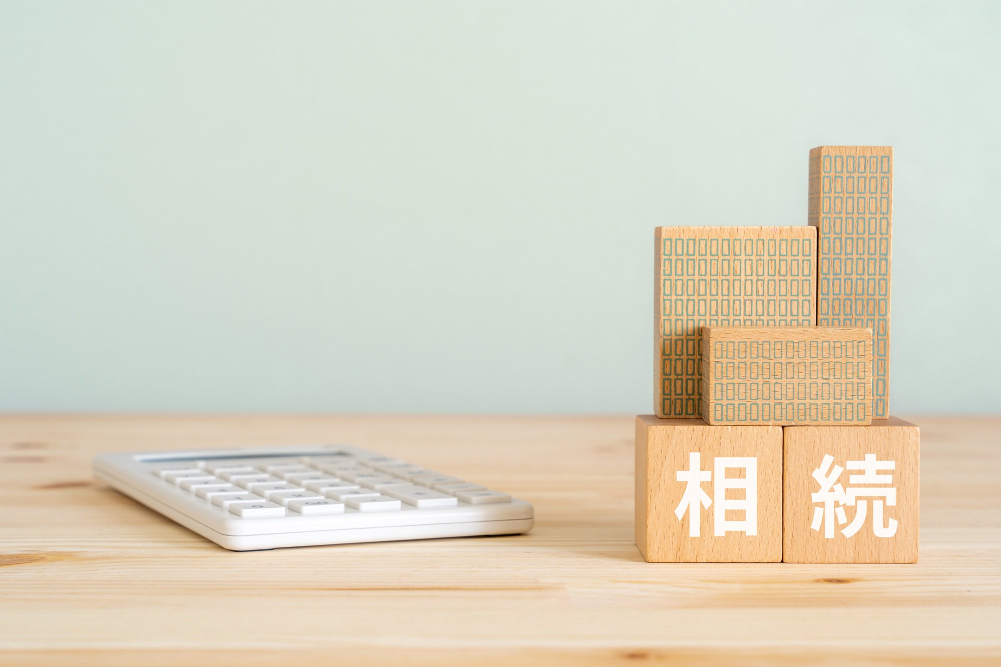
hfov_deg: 28.8
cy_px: 334
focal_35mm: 70
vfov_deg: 19.5
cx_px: 500
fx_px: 1946
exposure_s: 1/6
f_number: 9
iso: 100
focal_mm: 70
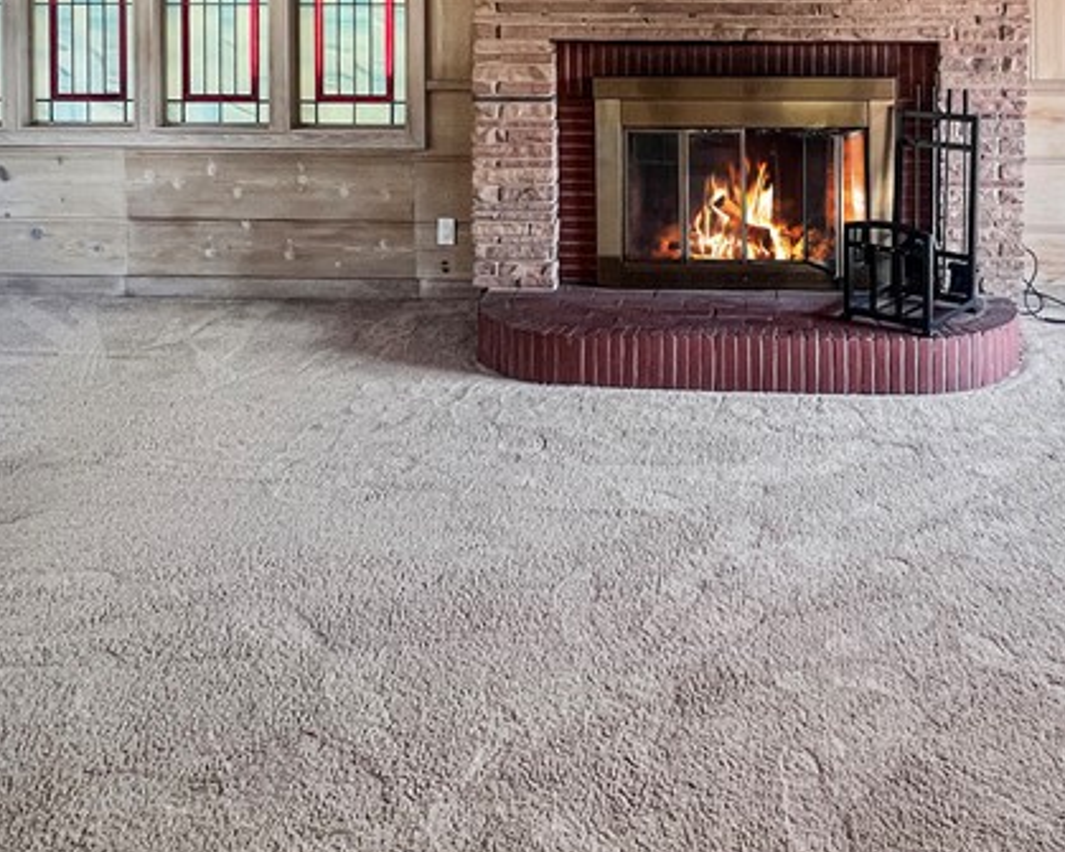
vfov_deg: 45.2
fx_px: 977
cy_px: 198
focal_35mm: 31
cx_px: 722
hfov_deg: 55.8
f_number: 1.8
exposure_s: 1/60
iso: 160
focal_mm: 1.57
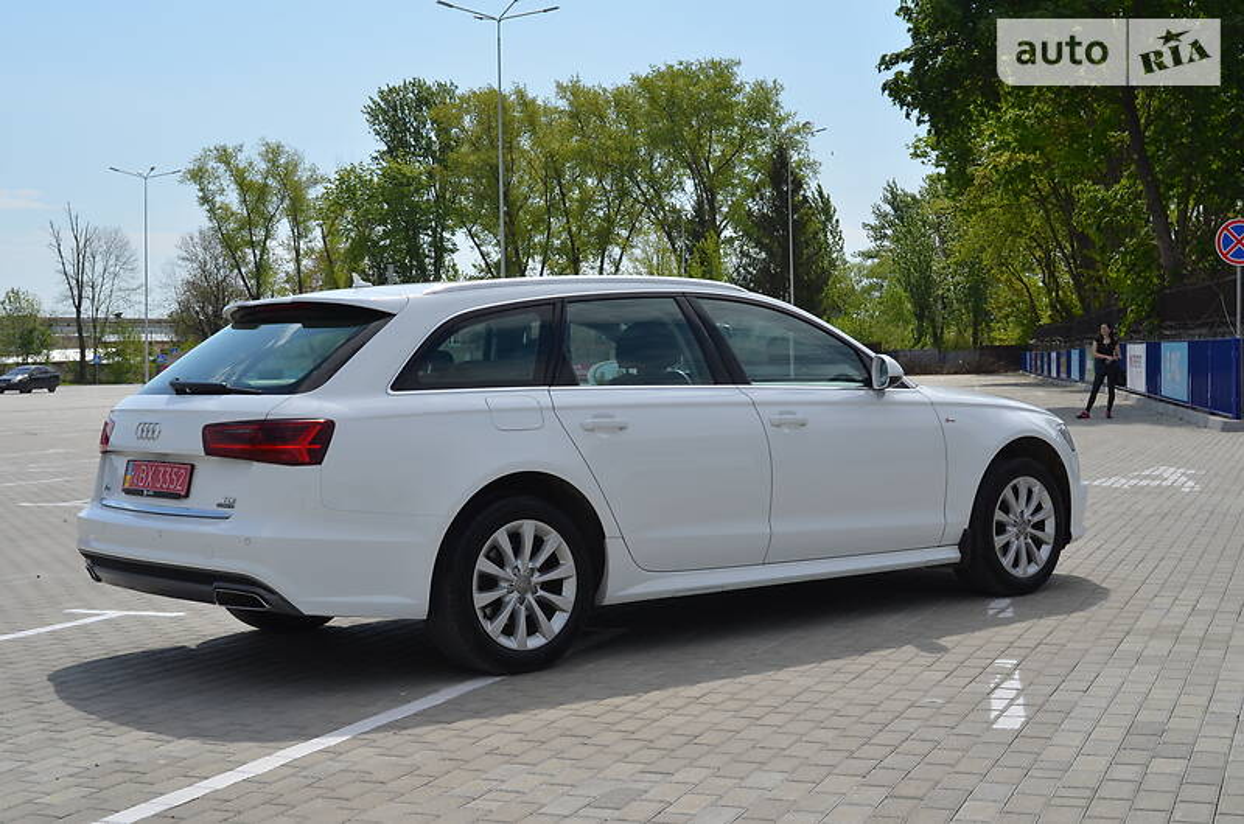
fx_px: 1811
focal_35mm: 52
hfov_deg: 37.9
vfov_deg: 25.6
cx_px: 622
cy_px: 412
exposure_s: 1/320
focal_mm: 35
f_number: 8
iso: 100
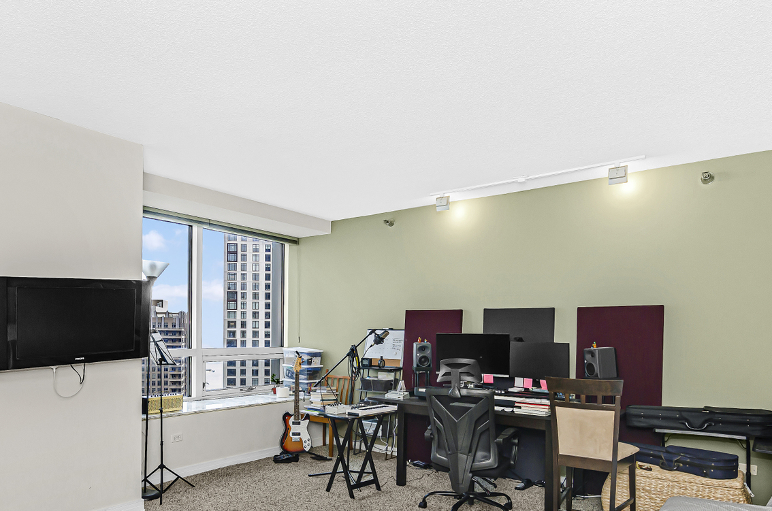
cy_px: 358
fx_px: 508
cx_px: 336
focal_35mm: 24
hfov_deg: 74.2
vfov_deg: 52.0
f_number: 6.3
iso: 320
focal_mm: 11
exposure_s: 1/60
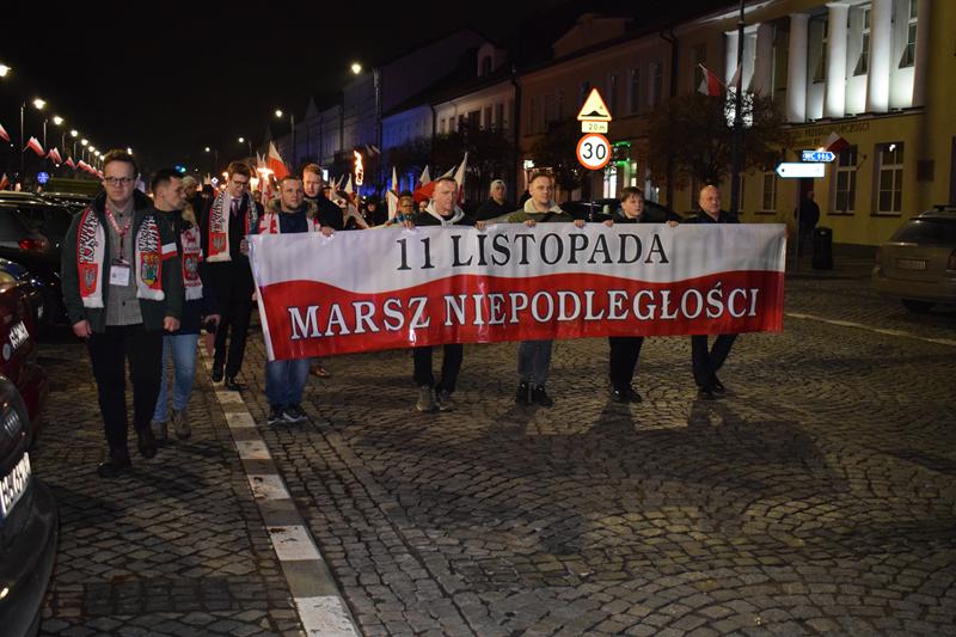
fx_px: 1115
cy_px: 318
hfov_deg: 46.4
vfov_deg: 31.9
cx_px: 478
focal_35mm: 42
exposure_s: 1/60
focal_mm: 28
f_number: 4.2
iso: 3200
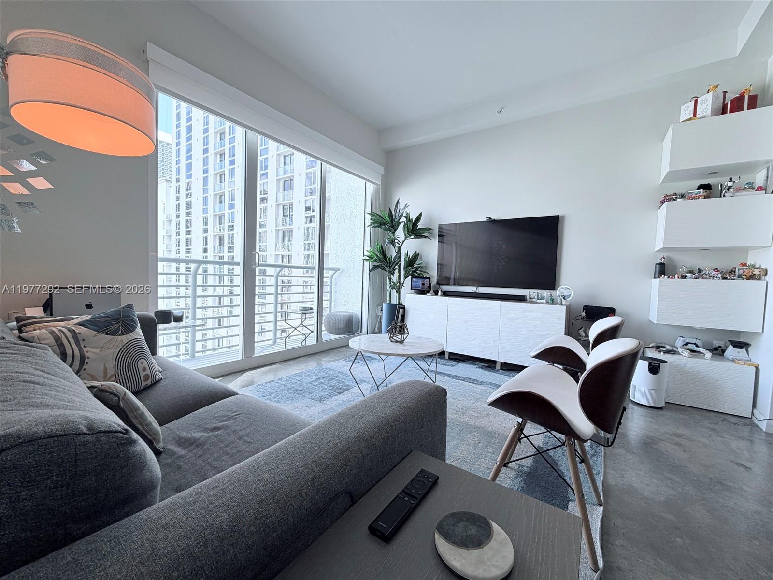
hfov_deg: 102.1
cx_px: 386
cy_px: 290
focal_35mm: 14
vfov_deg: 85.7
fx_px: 313
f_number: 2.2
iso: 50
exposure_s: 1/120
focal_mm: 2.22
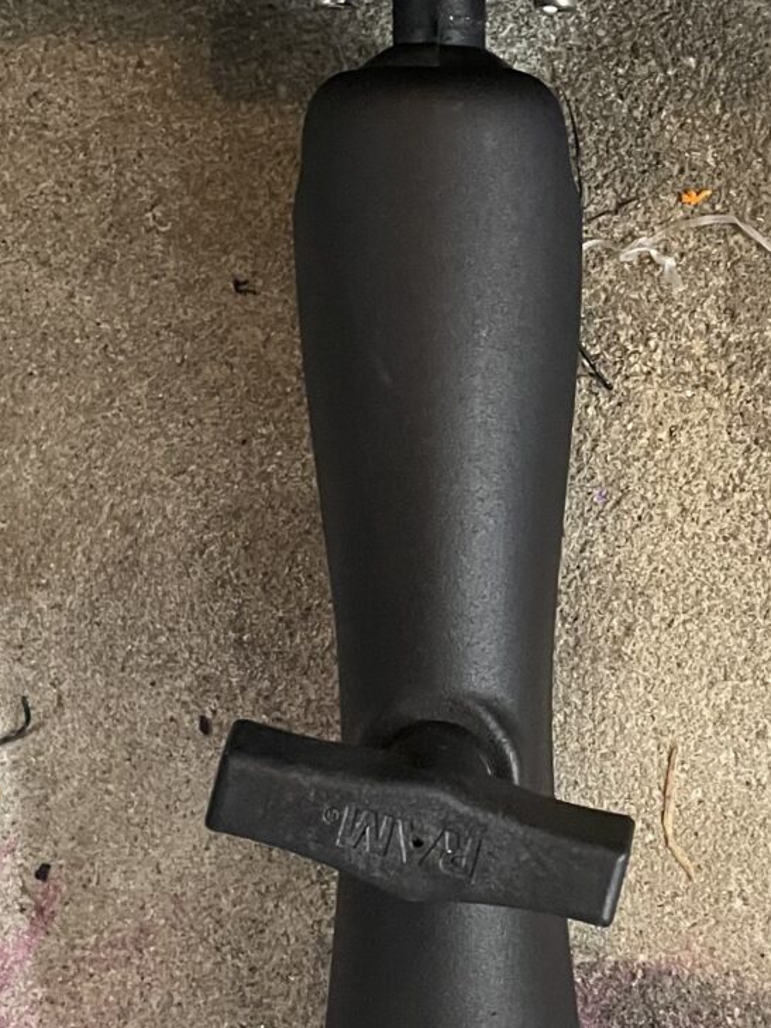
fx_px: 2167
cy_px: 419
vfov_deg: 26.6
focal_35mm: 73
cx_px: 610
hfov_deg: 20.0
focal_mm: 4.2
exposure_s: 1/40
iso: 500
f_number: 1.6
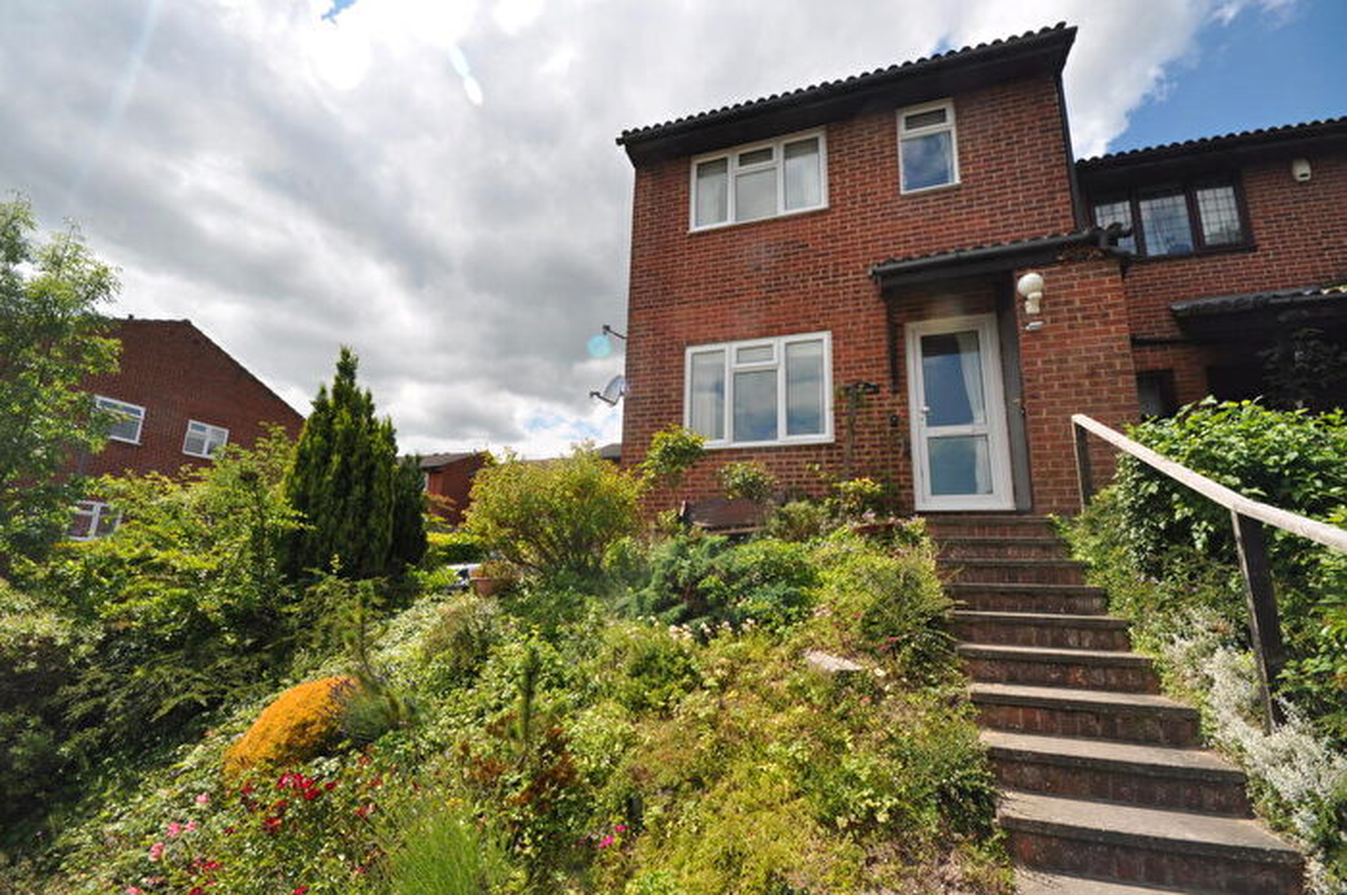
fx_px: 561
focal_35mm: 15
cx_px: 674
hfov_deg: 100.5
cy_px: 448
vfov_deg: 77.2
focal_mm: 10
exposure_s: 1/200
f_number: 11
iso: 200
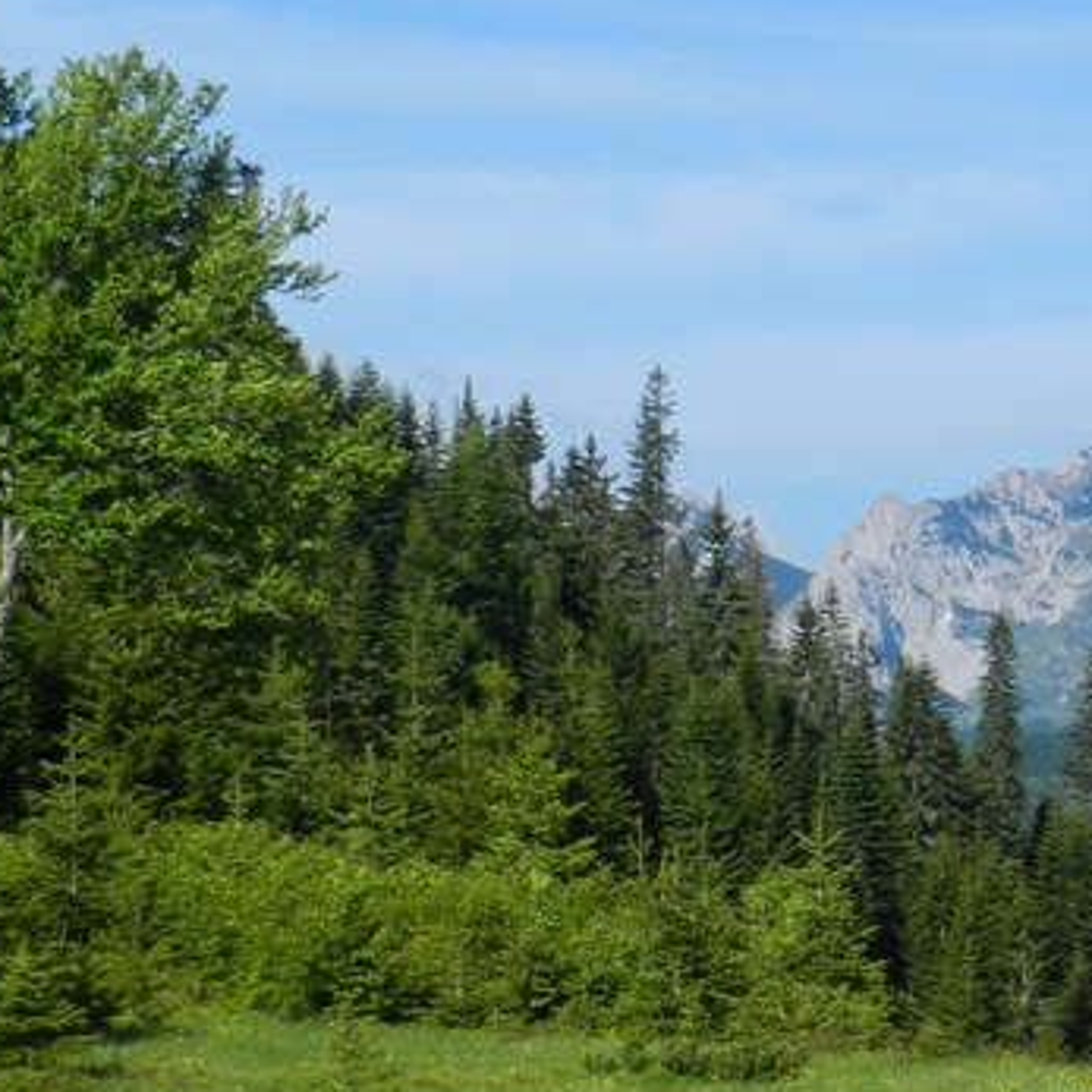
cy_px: 727
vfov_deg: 14.5
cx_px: 1366
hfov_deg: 14.0
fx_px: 4283
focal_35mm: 120
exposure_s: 1/1500
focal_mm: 8.1
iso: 160
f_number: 4.2
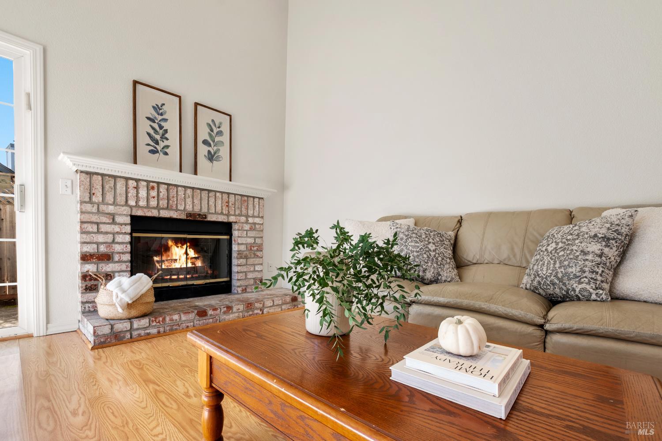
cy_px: 220
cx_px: 331
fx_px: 276
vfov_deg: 77.3
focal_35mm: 15
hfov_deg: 100.4
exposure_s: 1/8
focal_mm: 10
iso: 250
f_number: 8
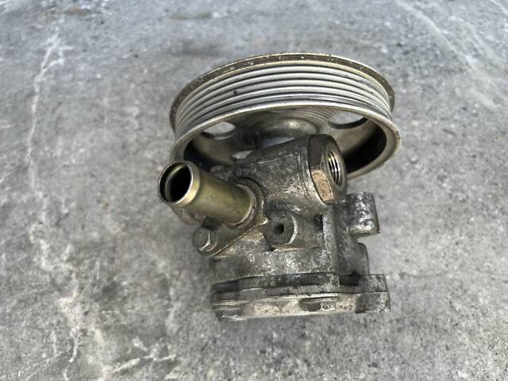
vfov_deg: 53.1
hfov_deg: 67.3
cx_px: 254
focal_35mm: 26
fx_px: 382
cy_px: 190
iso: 50
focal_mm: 5.1
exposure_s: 1/122
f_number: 1.6
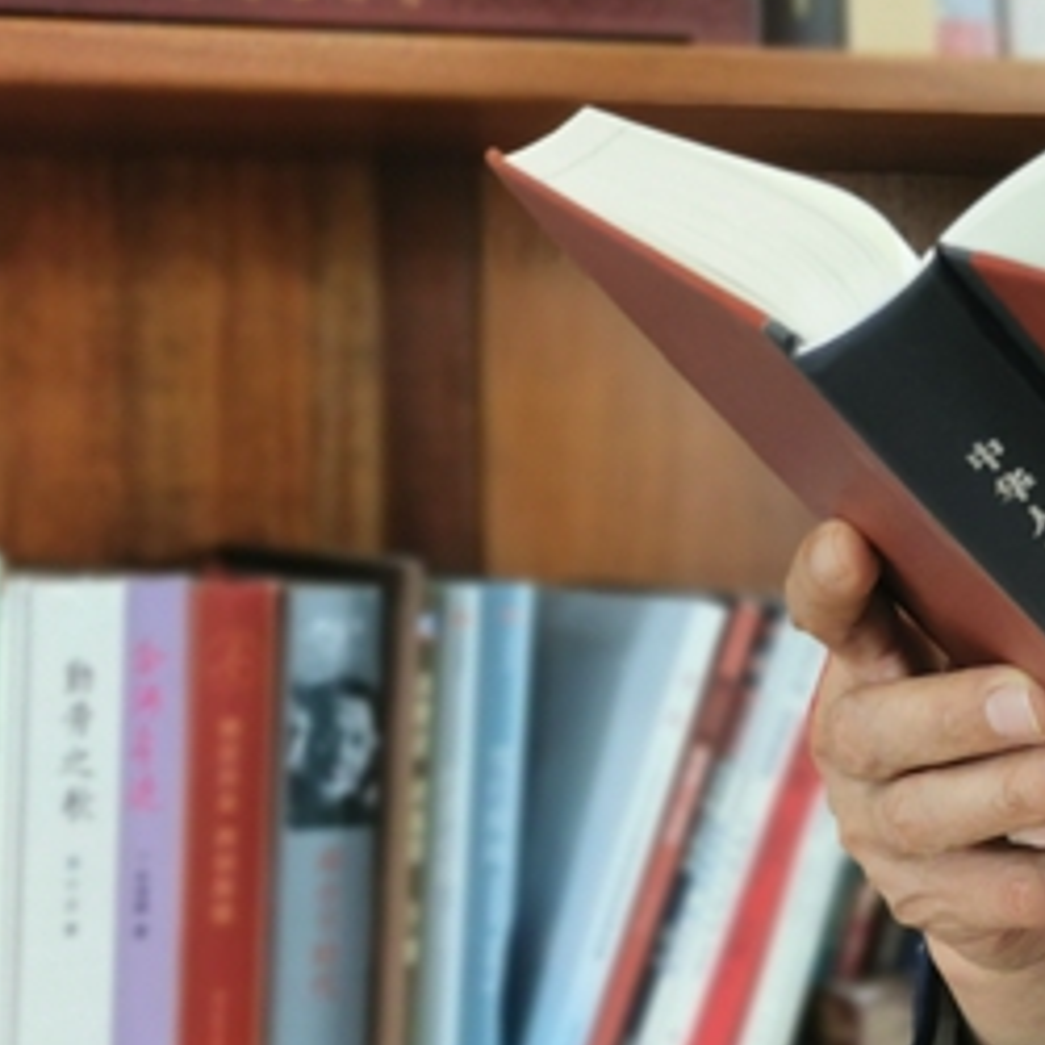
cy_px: 282
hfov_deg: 19.7
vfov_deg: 20.0
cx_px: 986
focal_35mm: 86
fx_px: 2937
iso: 125
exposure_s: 1/50
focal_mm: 5.58
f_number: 1.8
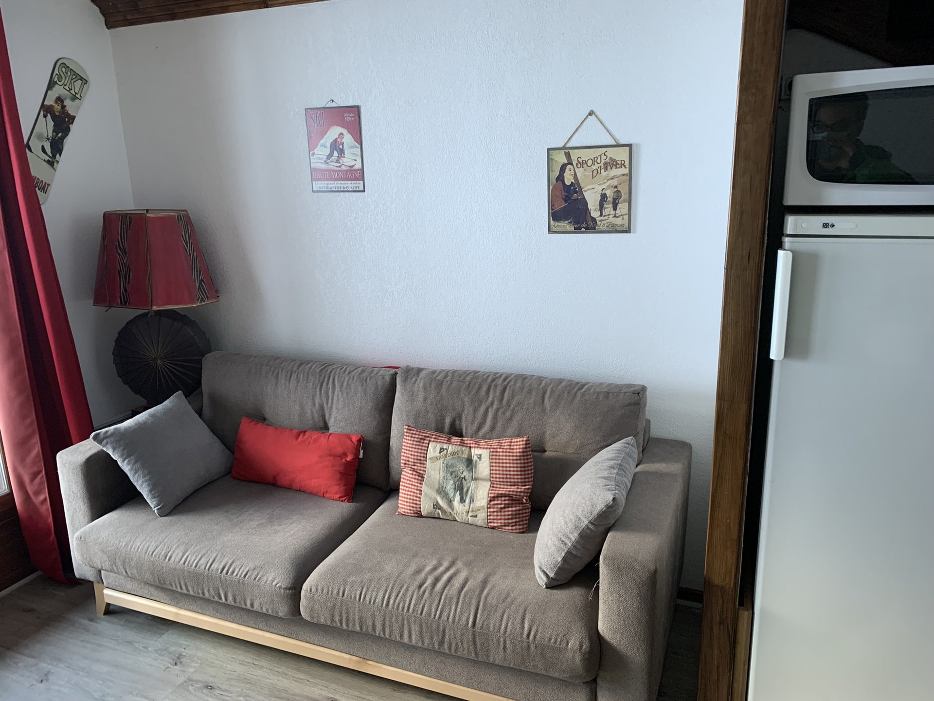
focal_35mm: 26
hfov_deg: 67.3
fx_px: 702
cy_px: 350
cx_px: 467
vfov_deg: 53.1
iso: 160
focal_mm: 4.25
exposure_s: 1/60
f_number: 1.8
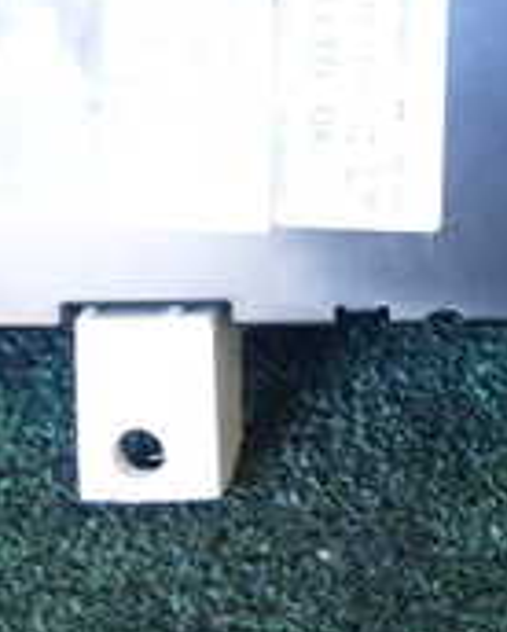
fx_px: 1910
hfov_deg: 14.2
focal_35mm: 102
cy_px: -77
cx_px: 742
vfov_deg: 18.1
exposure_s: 1/30
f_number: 2.3
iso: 250
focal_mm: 5.4
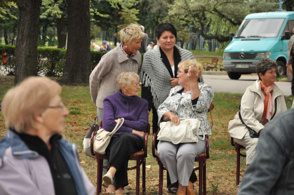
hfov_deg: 13.1
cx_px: 147
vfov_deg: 8.7
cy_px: 98
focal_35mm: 158
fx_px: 1285
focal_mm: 105
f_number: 5.6
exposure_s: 1/500
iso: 2000
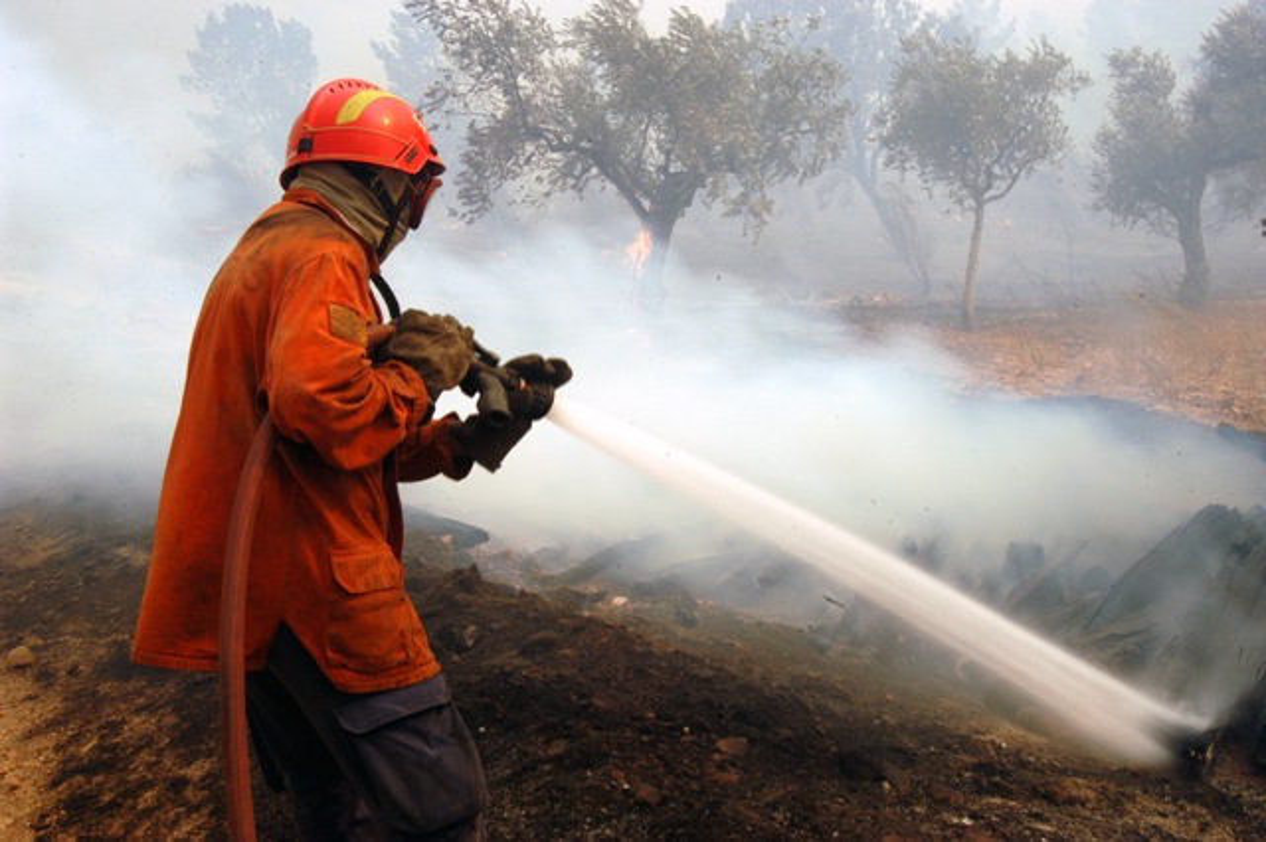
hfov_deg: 46.4
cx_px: 633
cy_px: 421
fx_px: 1476
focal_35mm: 42
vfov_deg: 31.9
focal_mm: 28
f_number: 20
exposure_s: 1/40
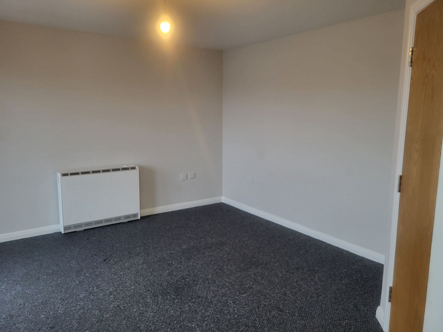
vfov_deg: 53.1
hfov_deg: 67.3
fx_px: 333
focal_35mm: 26
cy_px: 166
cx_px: 222
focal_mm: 5.4
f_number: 1.8
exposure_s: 1/50
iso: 250
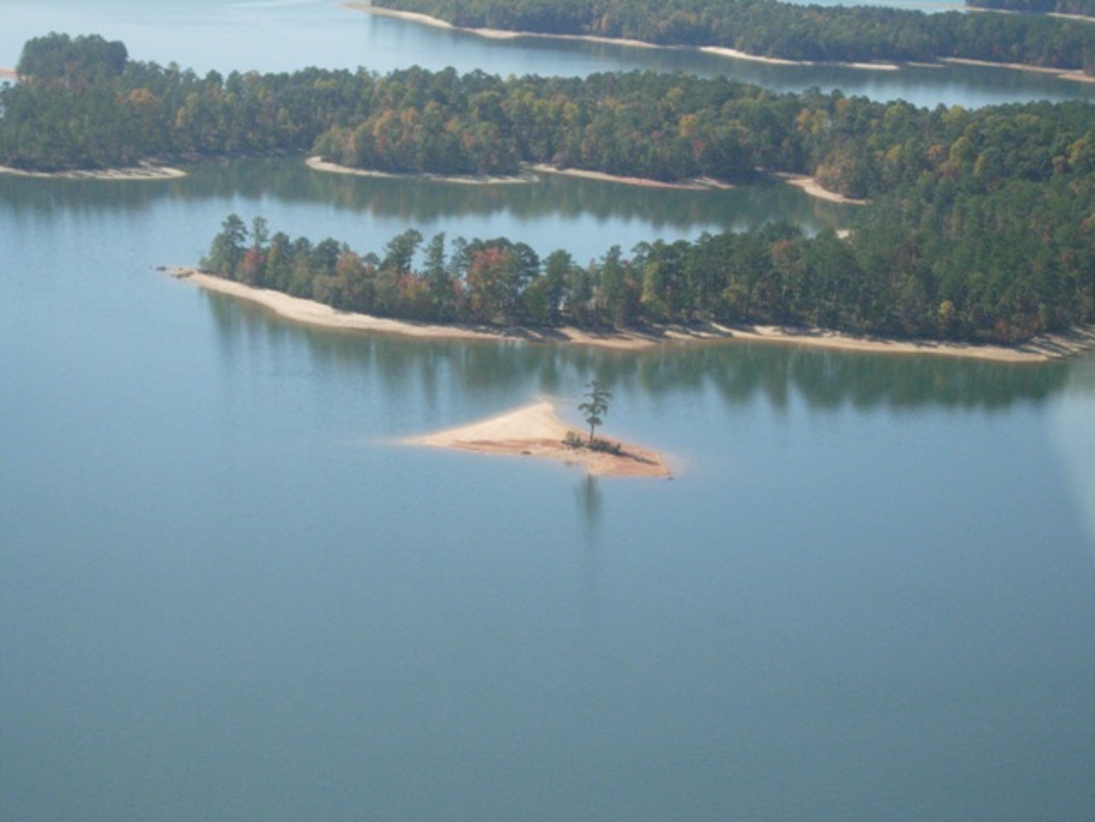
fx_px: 3701
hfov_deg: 16.8
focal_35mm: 117
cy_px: 411
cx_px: 548
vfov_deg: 12.7
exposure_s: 1/886
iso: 400
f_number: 7.9
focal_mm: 24.5
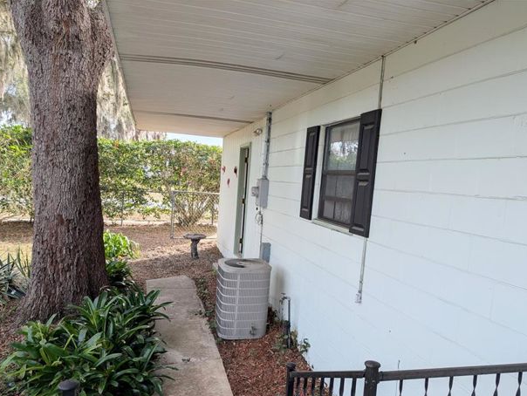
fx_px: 427
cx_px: 273
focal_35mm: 28
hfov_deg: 63.4
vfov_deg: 49.6
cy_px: 230
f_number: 1.68
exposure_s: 1/1193
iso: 19
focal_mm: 6.9
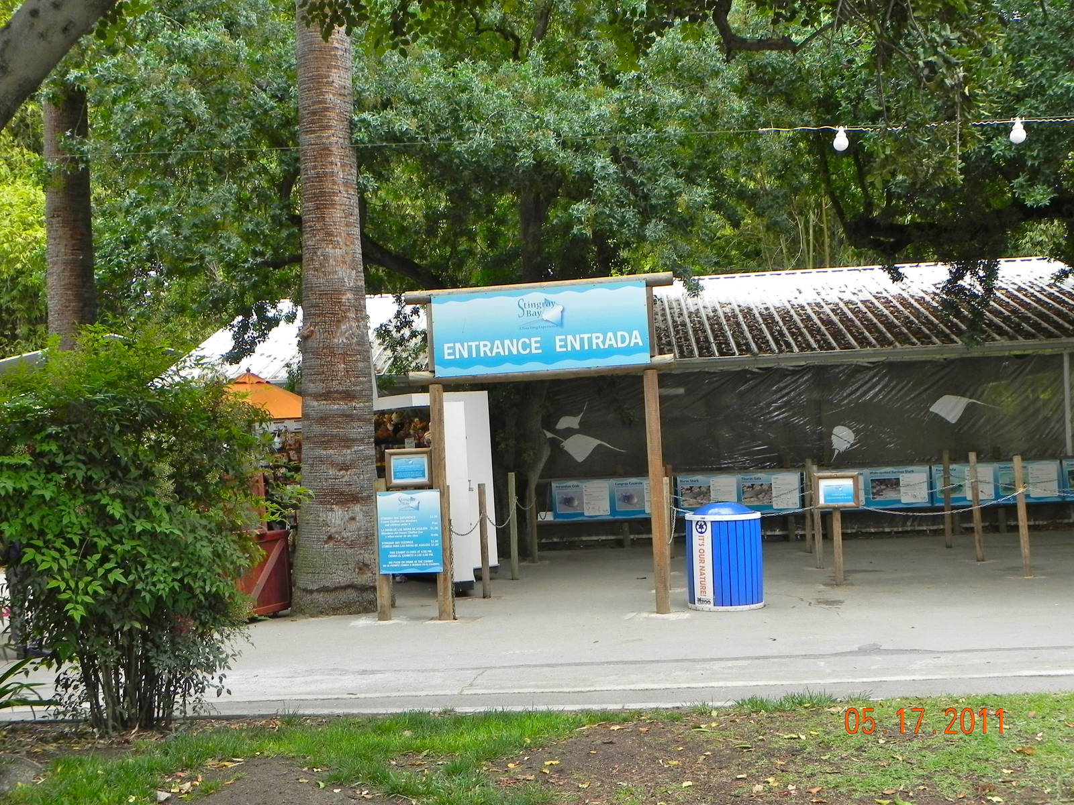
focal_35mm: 41
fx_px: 1272
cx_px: 537
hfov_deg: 45.8
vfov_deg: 35.1
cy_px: 402
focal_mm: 7.3
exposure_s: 1/150
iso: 160
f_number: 4.5
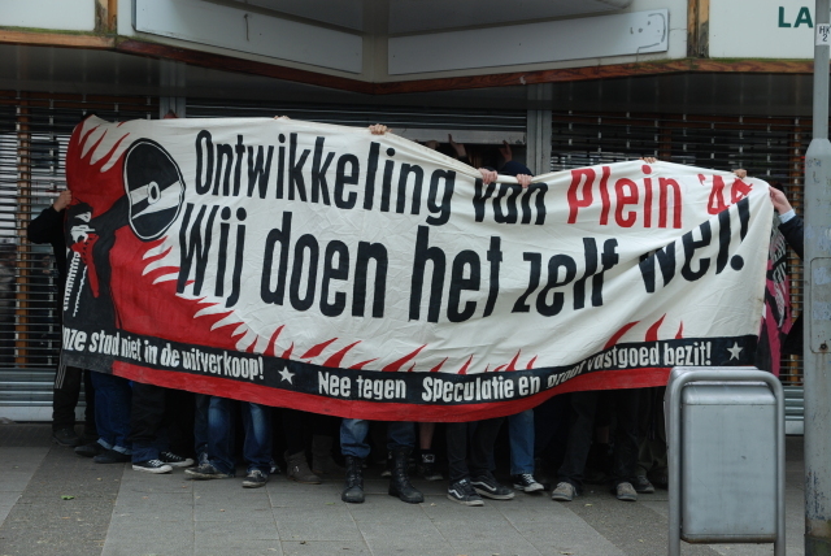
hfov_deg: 31.9
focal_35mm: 63
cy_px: 278
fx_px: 1456
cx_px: 416
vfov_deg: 21.6
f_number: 5.6
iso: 160
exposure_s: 1/125
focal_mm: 42
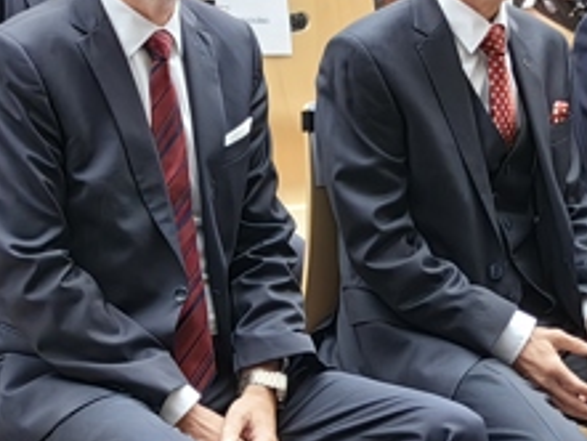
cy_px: 121
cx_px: 295
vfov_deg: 8.1
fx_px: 3122
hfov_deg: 10.7
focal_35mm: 184
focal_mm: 5.75
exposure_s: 1/529
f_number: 2
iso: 80
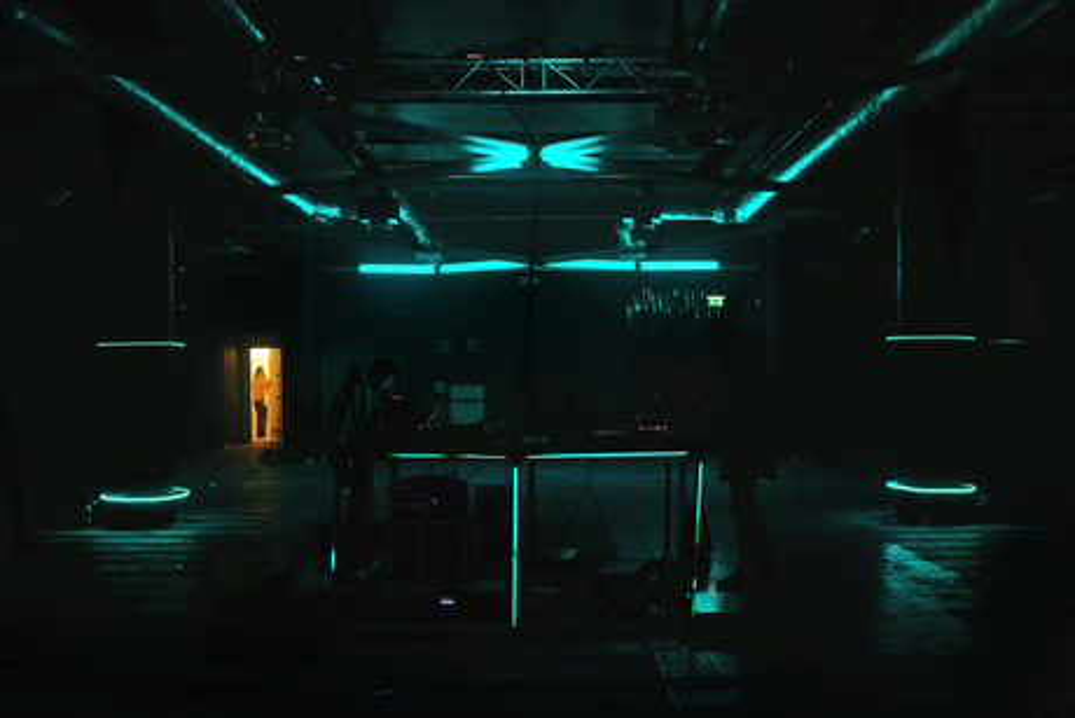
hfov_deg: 54.4
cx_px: 538
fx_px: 1045
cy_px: 359
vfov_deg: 37.9
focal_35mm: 35
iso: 1250
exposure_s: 1/60
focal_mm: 23
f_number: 2.8
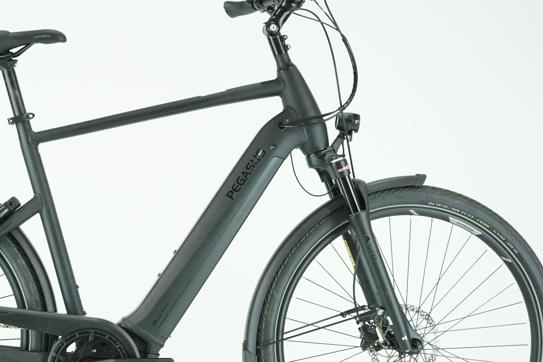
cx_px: 138
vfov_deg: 15.7
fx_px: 1312
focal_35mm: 87
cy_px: 230
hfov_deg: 23.2
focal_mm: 54
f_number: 5.6
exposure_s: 1/200
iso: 2500
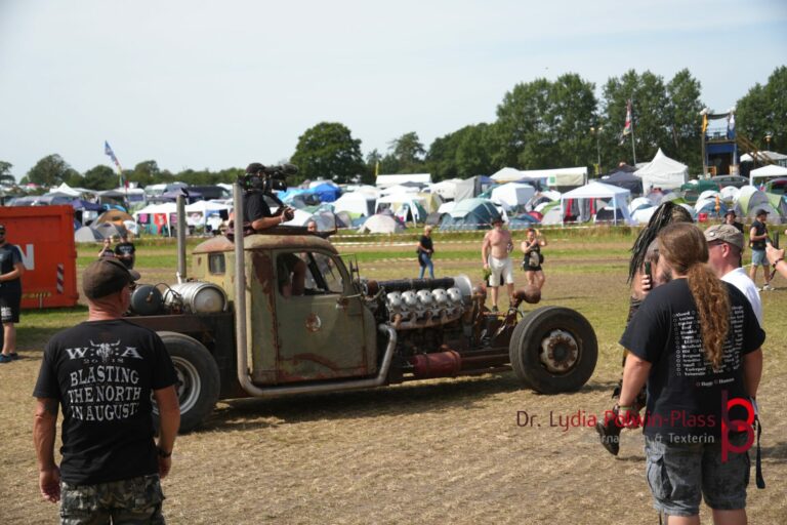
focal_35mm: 58
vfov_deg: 23.2
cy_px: 262
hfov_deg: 34.2
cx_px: 394
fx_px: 1279
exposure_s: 1/400
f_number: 4.5
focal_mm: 39
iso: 100
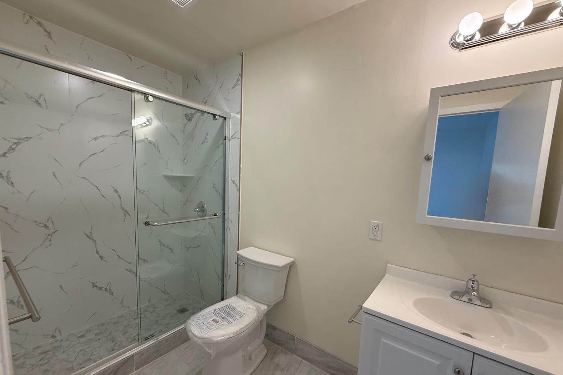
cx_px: 275
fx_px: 235
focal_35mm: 15
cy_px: 203
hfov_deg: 100.4
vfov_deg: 77.2
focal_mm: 2.22
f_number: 2.2
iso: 160
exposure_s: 1/120
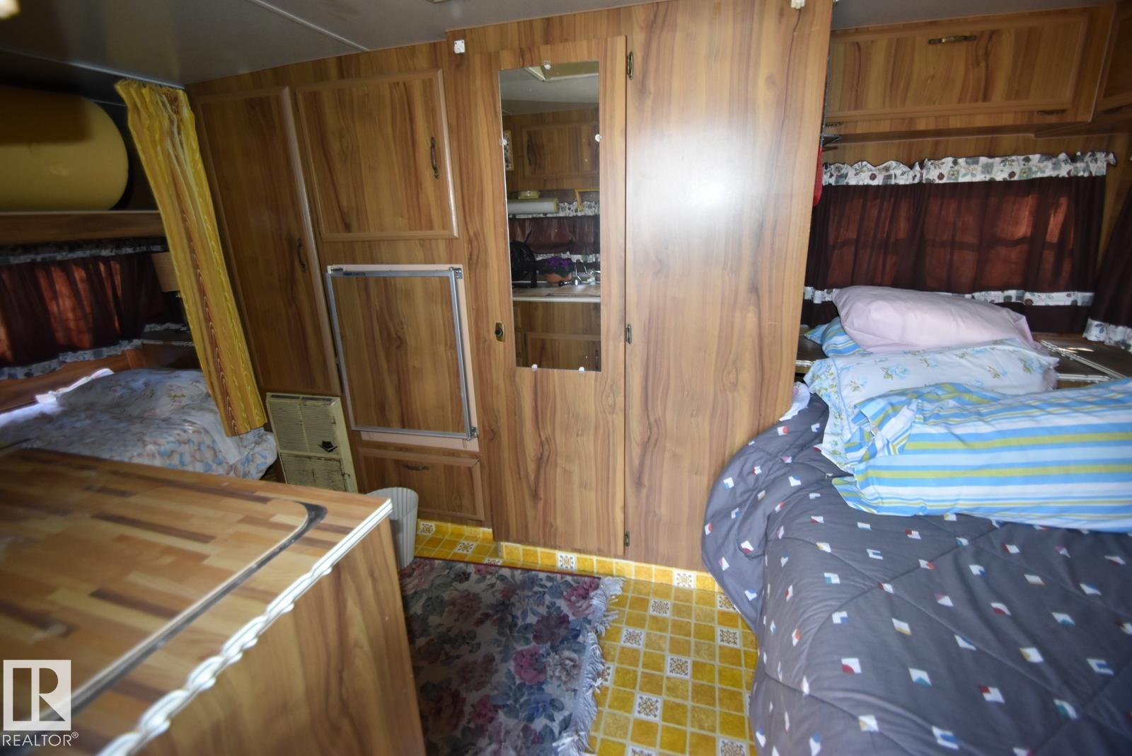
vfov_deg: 77.4
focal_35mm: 15
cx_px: 566
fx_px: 472
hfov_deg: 100.4
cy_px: 378
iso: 800
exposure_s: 1/60
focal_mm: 10
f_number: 3.5
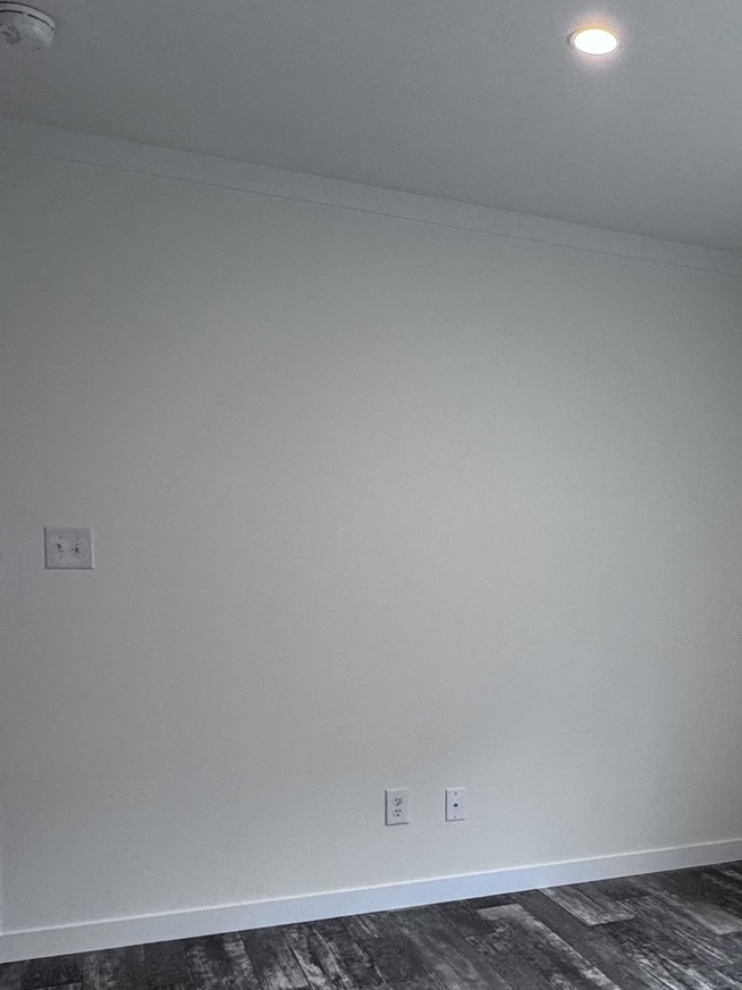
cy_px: 639
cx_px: 652
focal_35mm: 37
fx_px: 1057
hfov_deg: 36.5
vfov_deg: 49.5
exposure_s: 1/120
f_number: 2.2
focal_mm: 2.22
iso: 160
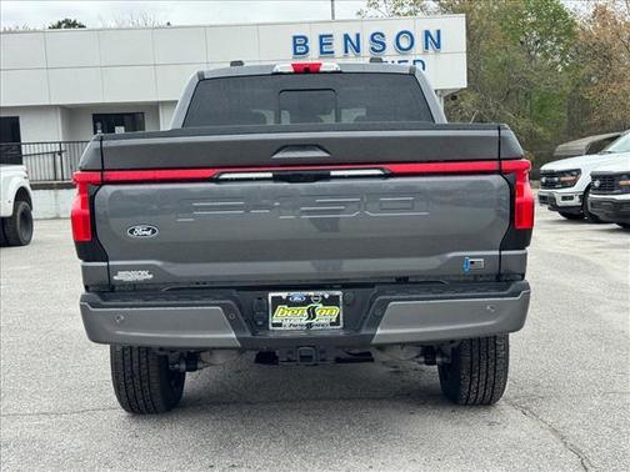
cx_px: 315
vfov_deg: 30.3
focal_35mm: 48
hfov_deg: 39.7
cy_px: 236
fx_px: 874
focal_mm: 6.76
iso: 64
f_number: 1.78
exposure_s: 1/1681
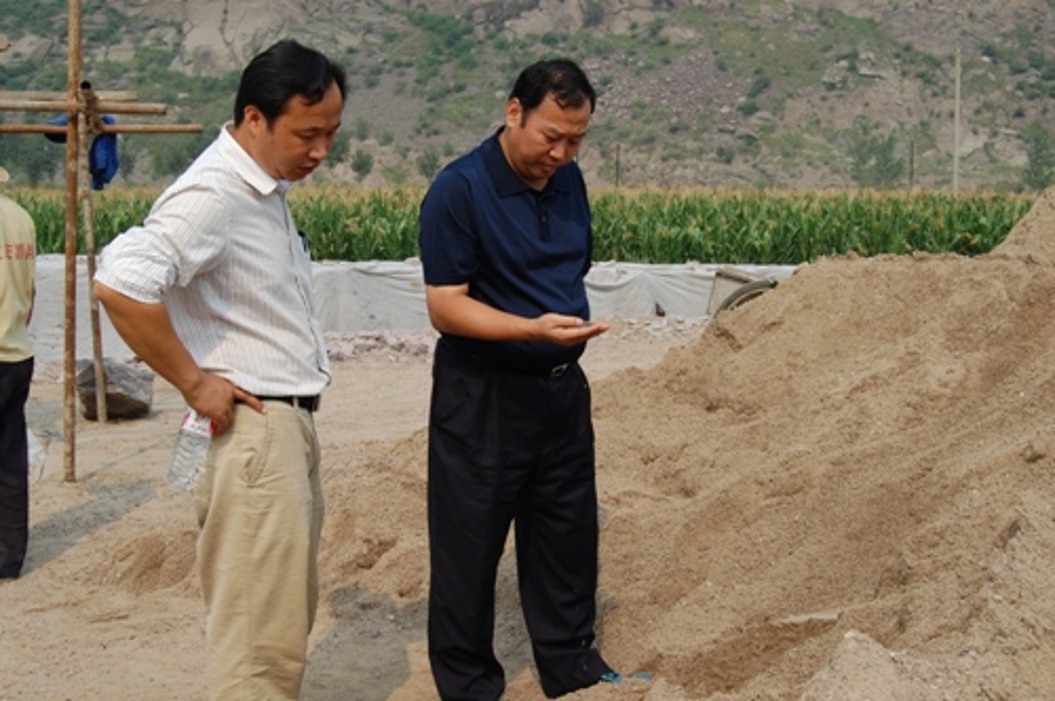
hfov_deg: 41.2
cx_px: 528
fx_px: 1405
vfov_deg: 28.0
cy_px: 350
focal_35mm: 48
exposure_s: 1/320
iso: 200
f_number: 9
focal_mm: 32
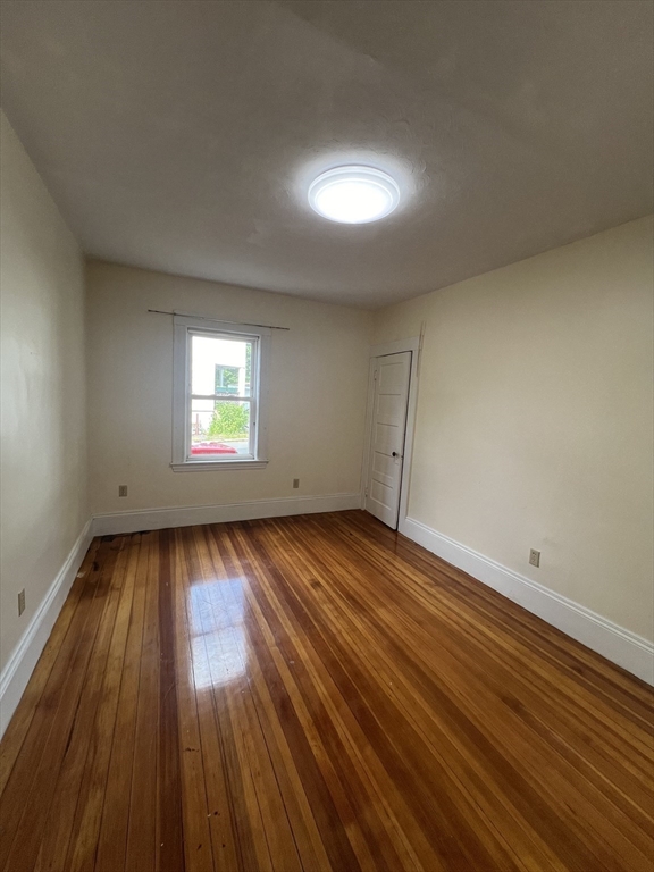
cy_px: 436
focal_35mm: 13
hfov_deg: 89.9
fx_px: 327
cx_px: 327
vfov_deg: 106.2
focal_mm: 1.57
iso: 80
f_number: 1.8
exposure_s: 1/120
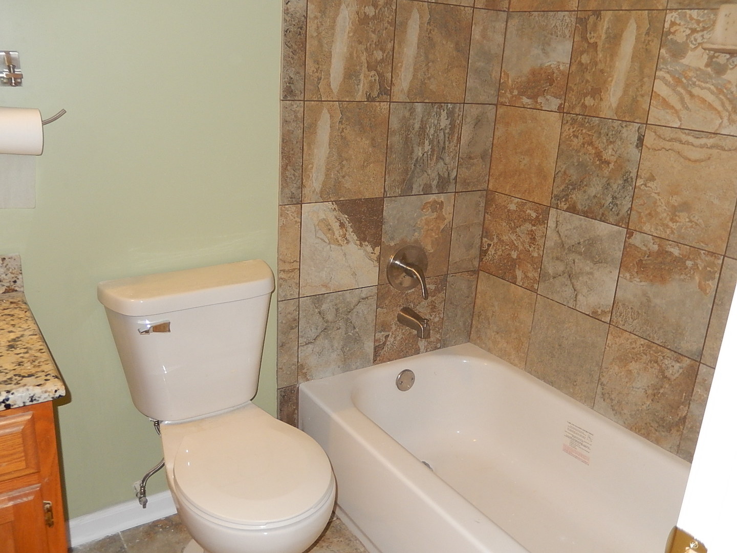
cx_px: 368
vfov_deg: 44.2
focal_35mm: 32
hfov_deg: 56.8
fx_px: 681
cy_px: 276
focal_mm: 5.7
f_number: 3.8
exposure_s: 1/30
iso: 200
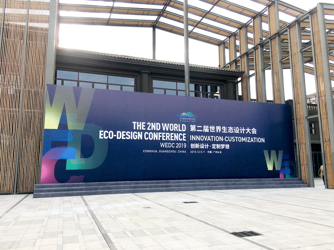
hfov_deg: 61.7
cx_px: 167
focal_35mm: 29
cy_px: 125
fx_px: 280
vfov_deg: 48.2
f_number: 2.2
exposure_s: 1/646
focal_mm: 4.15
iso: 25
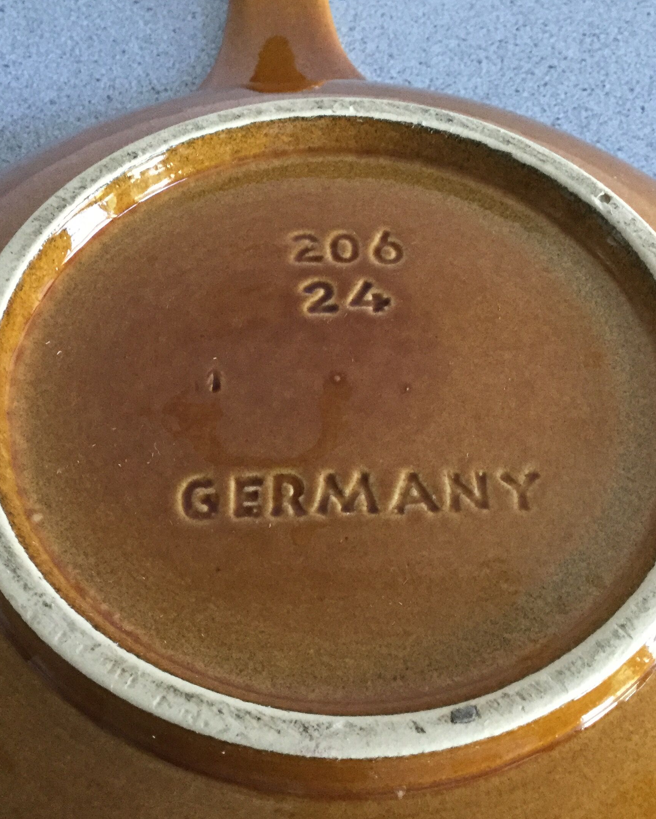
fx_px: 1116
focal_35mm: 46
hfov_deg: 32.7
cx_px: 314
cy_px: 420
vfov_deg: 40.3
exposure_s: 1/33
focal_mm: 3.3
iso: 200
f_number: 2.4
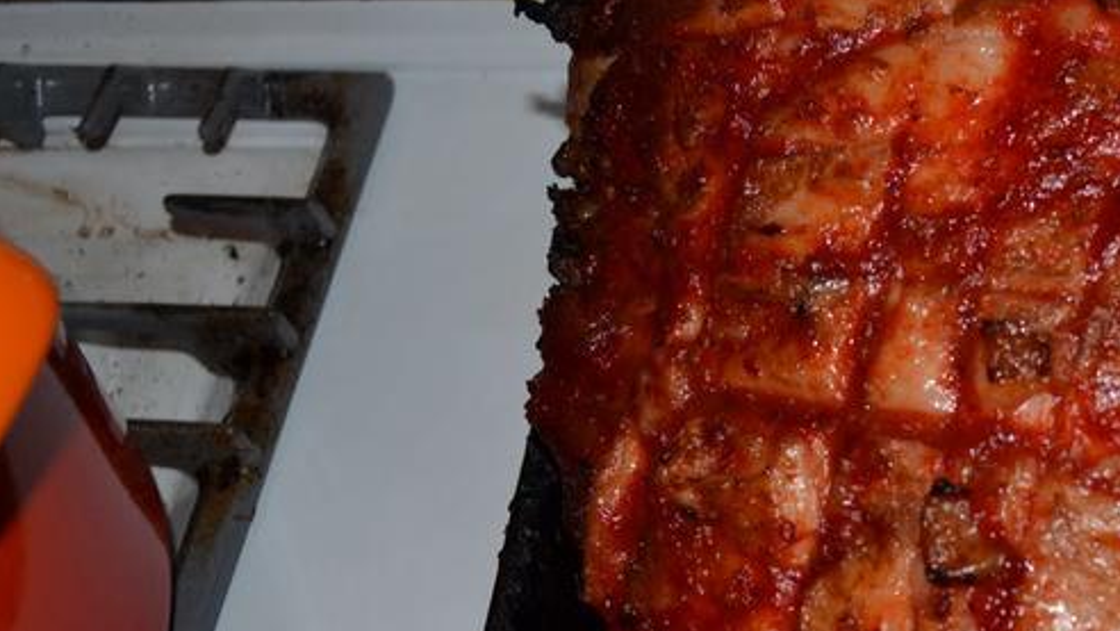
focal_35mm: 69
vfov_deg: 17.5
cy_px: 330
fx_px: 2050
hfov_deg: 29.4
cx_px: 983
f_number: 4
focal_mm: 24
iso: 720
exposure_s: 1/60
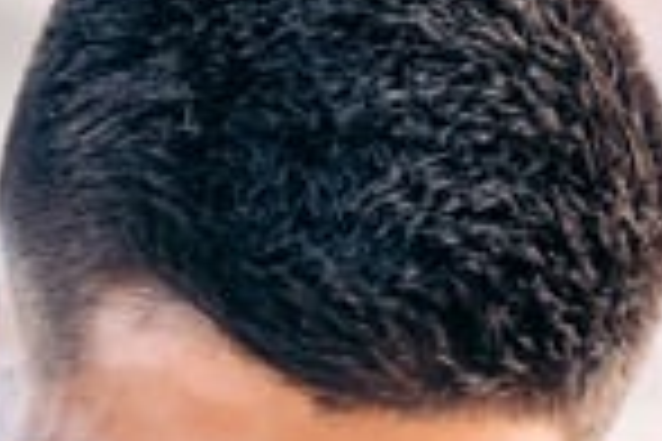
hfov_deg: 3.9
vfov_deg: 2.6
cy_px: 756
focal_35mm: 522
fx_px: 9599
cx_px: 140
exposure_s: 1/160
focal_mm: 85
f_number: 1.4
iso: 320
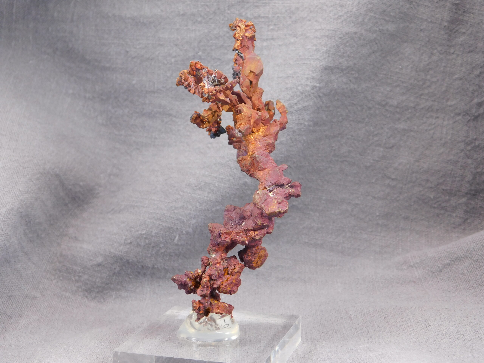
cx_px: 242
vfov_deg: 28.6
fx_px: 713
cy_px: 182
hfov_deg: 37.5
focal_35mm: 51
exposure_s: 1/60
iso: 125
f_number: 3.8
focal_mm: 9
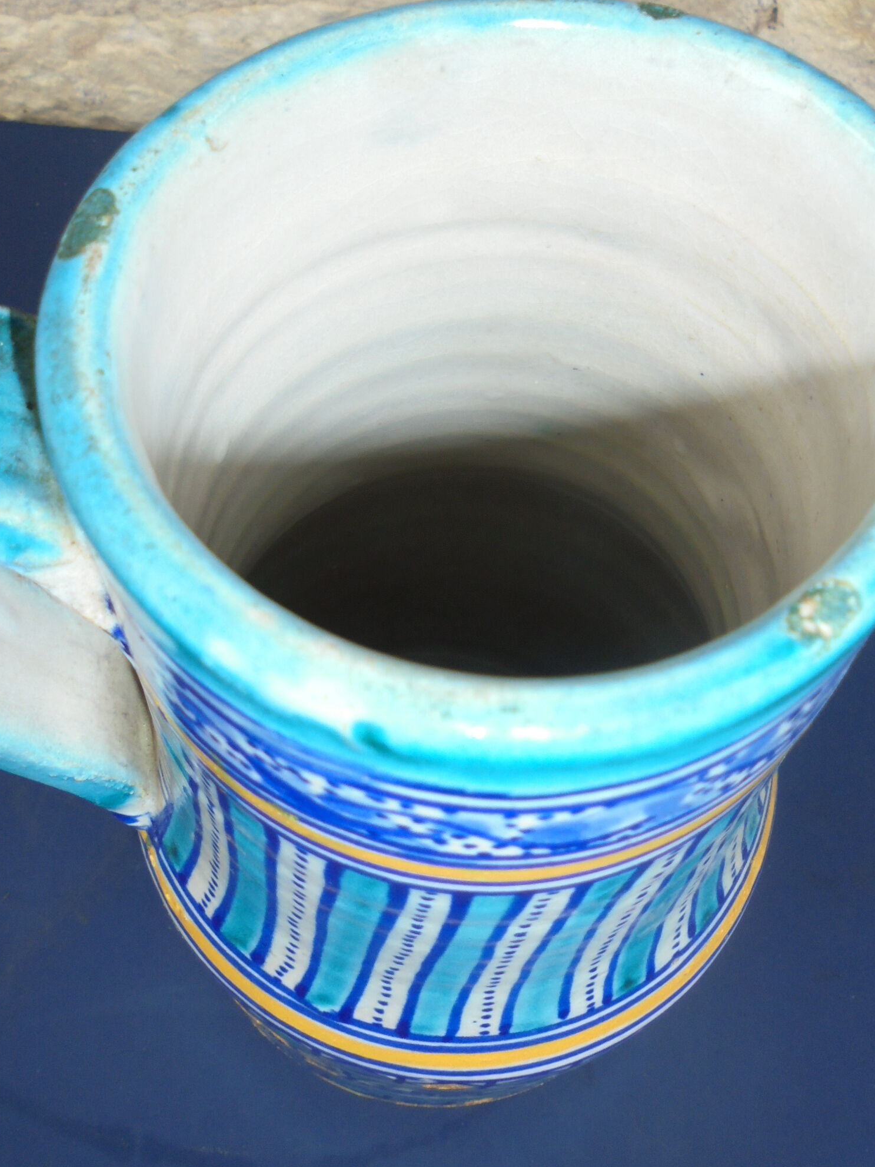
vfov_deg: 53.6
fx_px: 1146
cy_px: 476
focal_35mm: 34
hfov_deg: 41.8
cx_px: 441
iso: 100
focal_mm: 4.6
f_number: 3.5
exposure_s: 1/200
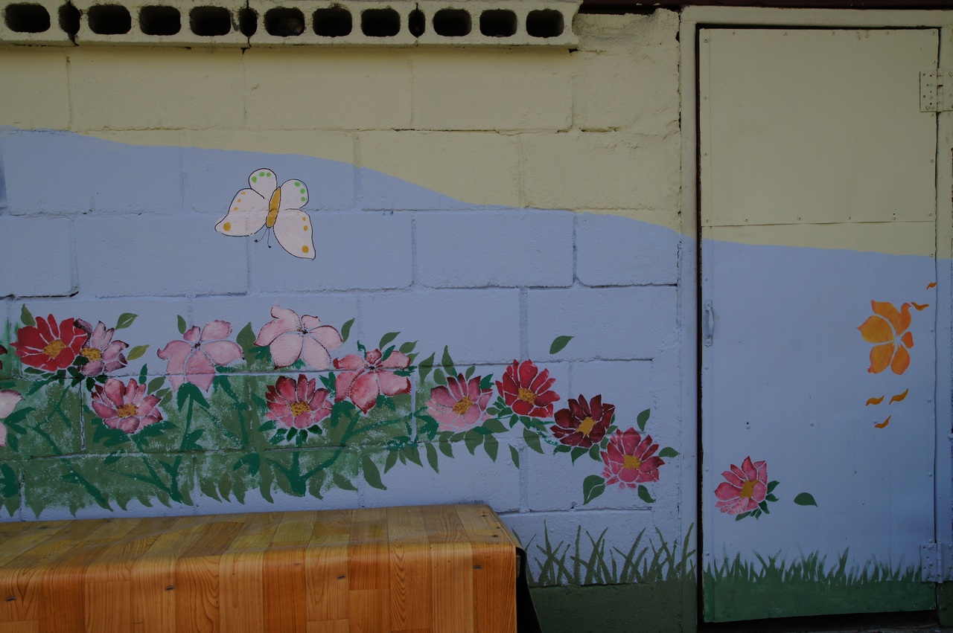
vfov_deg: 36.8
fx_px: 952
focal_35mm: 36
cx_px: 476
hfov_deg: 53.2
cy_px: 316
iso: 100
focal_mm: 24
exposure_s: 1/100
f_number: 11
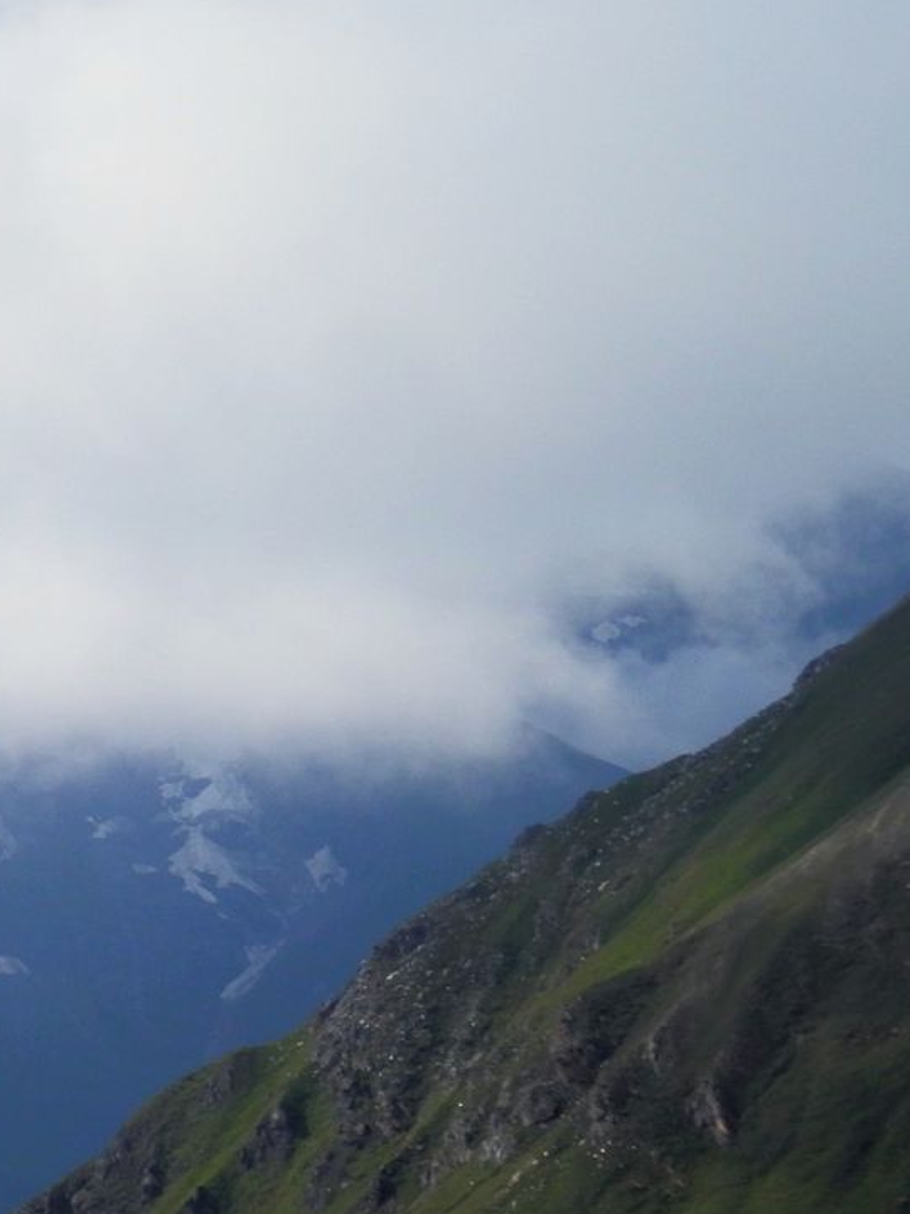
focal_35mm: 100
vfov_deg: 19.6
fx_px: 3505
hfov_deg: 14.2
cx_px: -263
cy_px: 730
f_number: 10.8
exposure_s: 1/160
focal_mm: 8
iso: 80
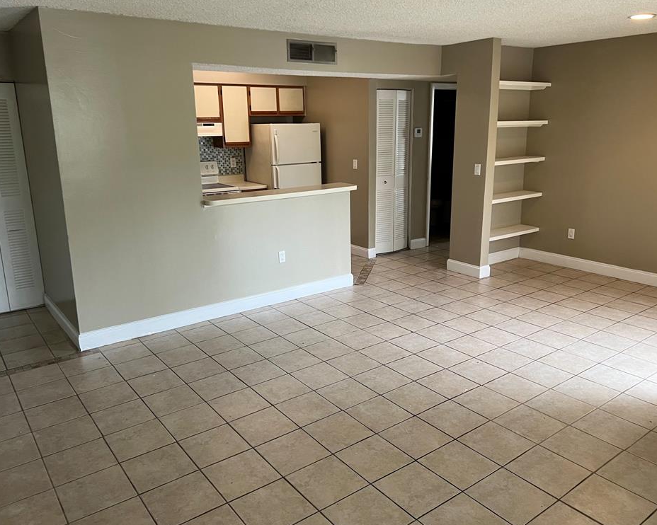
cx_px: 325
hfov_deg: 62.2
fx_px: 544
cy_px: 258
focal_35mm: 28
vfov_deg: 51.5
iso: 125
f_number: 1.5
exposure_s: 1/60
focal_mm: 5.7
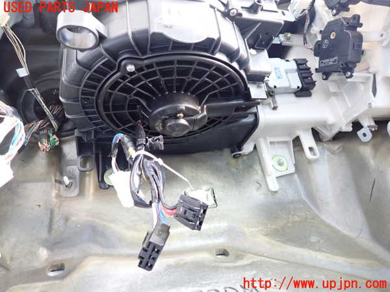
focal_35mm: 25
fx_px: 282
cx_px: 195
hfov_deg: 69.4
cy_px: 146
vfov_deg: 54.9
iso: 800
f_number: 2
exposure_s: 1/25
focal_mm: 4.5
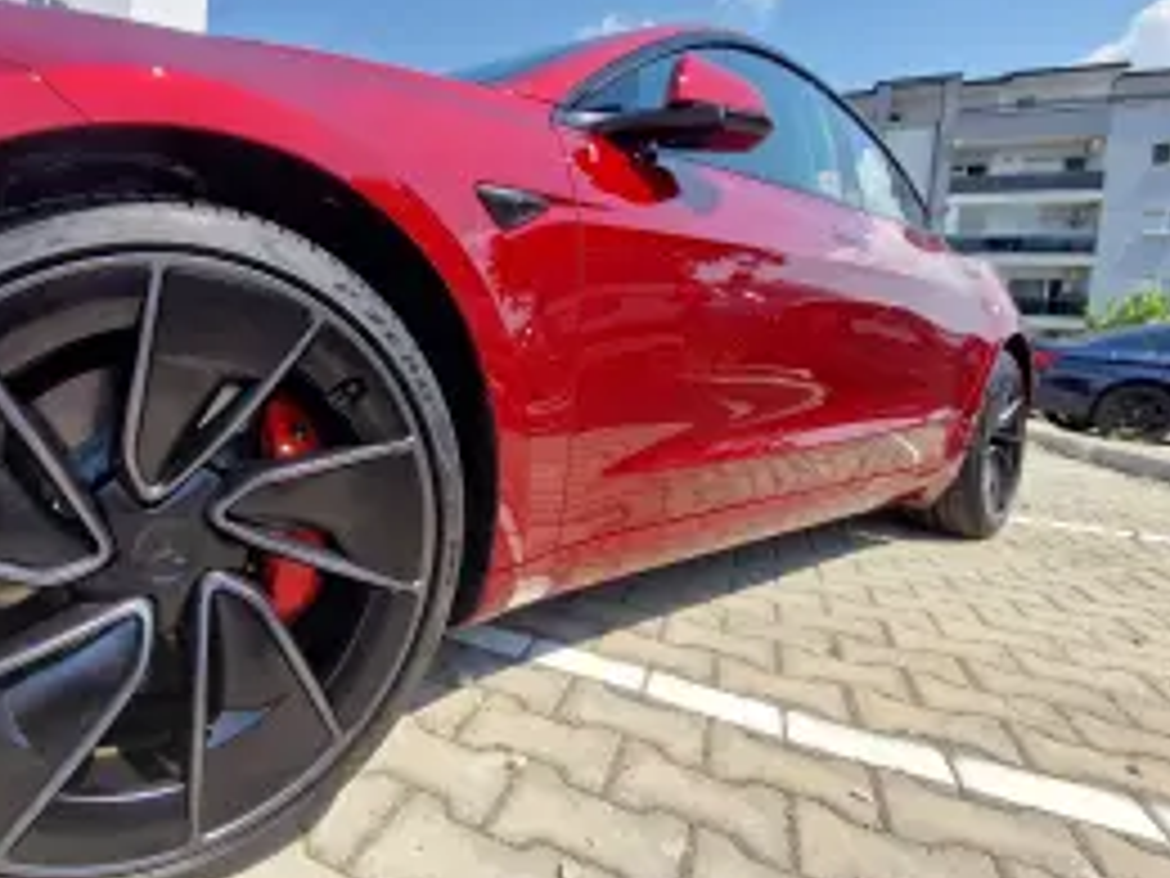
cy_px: 383
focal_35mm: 18
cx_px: 369
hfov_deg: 84.0
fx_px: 608
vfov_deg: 71.3
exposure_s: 1/882
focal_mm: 2.2
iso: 50
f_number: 2.2
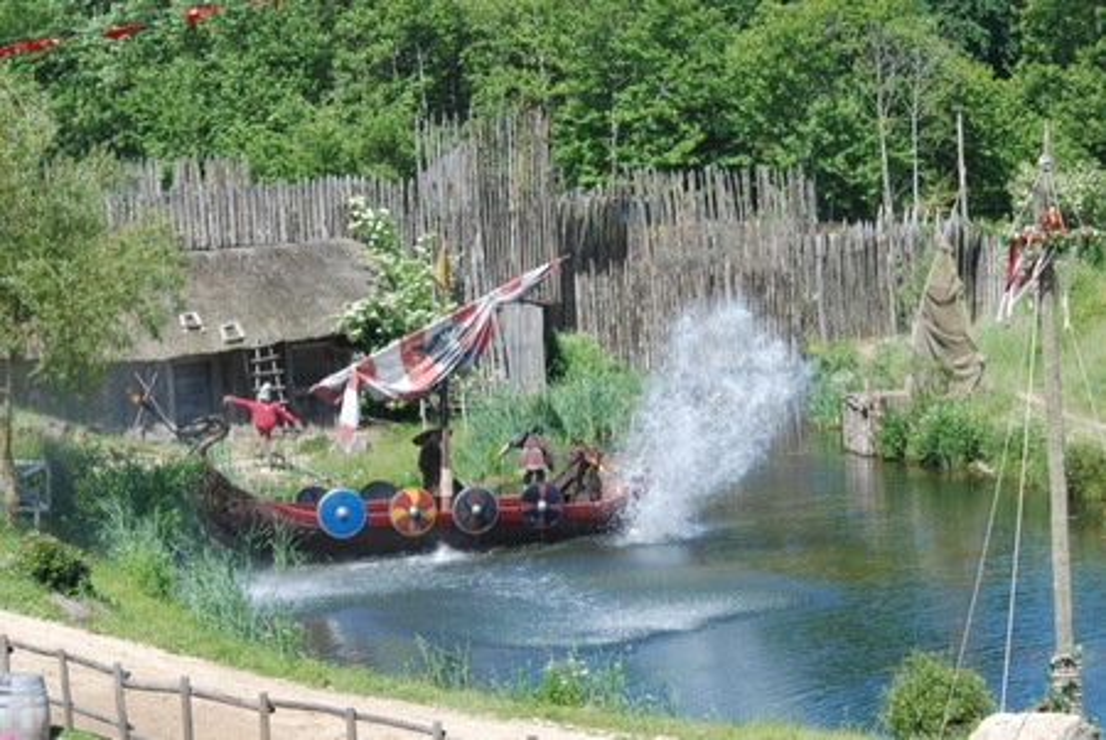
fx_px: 3229
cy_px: 370
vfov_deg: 13.1
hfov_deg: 19.4
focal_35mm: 105
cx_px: 553
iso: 400
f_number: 4
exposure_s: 1/800
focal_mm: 70
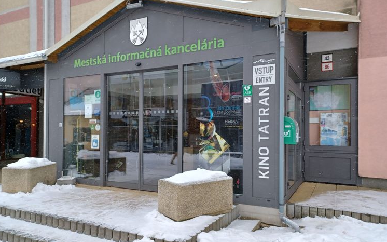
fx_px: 285
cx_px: 192
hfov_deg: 68.4
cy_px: 128
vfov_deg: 46.0
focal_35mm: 27
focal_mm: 4.6
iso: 32
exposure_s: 1/108
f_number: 1.8
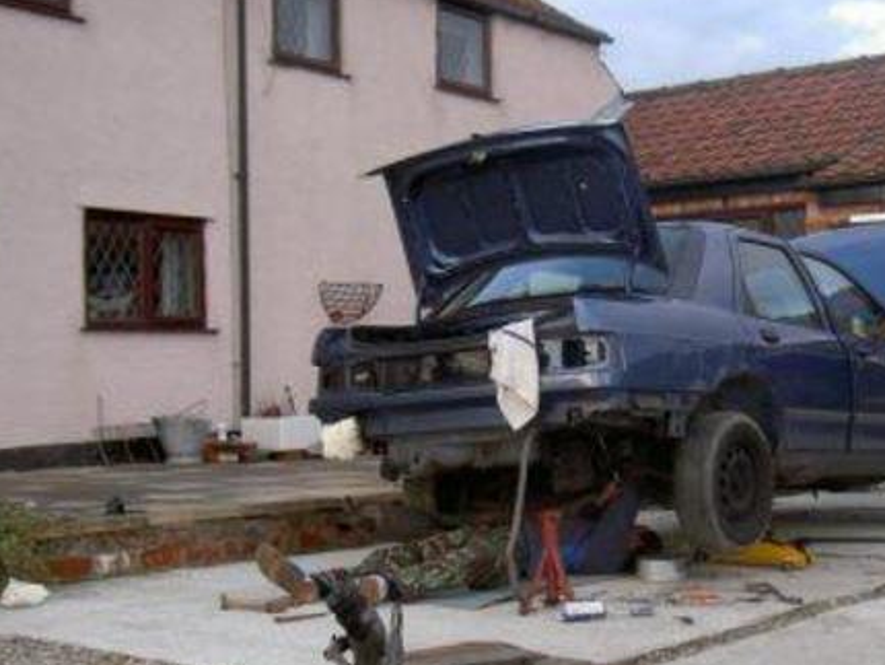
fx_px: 1484
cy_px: 449
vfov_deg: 25.1
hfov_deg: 33.1
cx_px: 541
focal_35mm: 58
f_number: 2.8
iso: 100
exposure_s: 1/185
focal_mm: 8
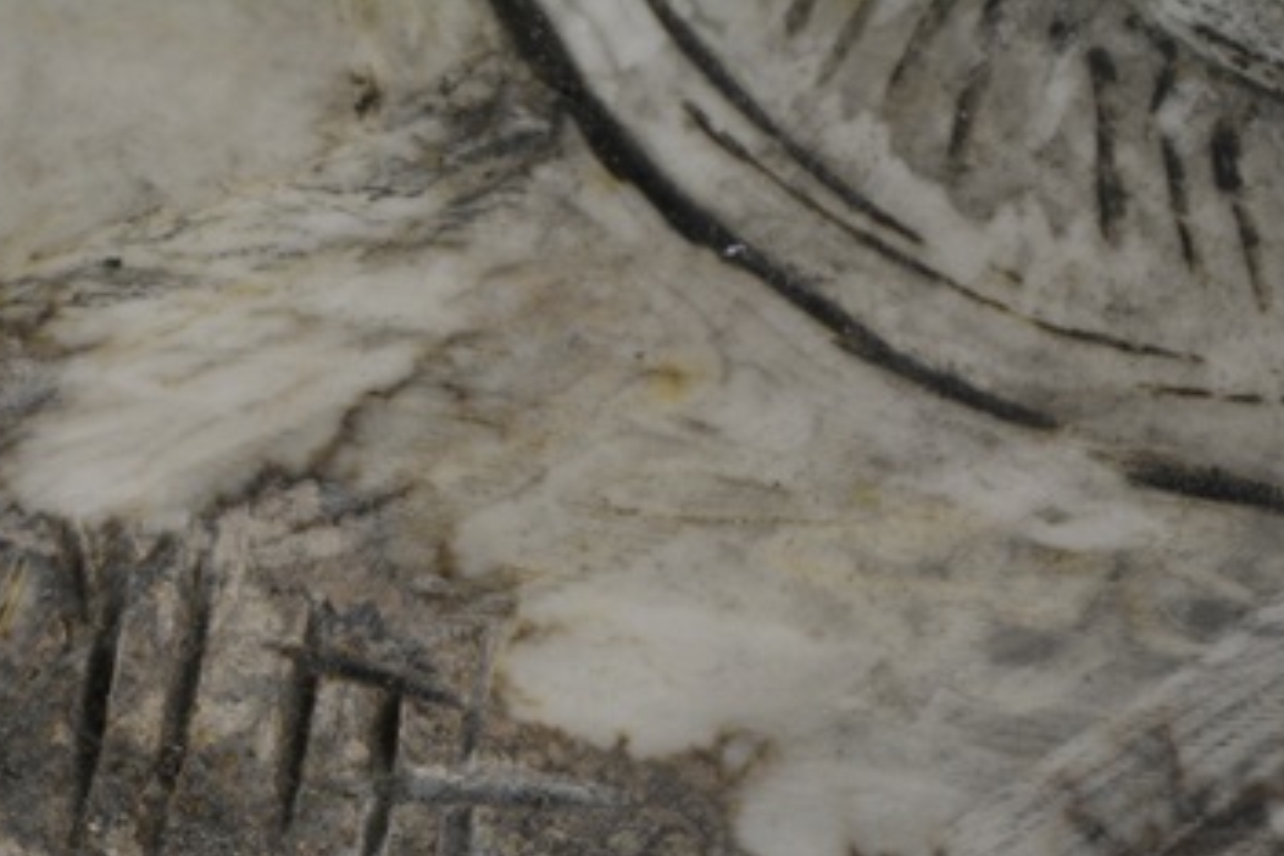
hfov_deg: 14.5
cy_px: 724
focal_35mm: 141
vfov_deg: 9.7
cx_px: 223
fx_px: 5023
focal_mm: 55
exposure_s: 1/125
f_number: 5.6
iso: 360
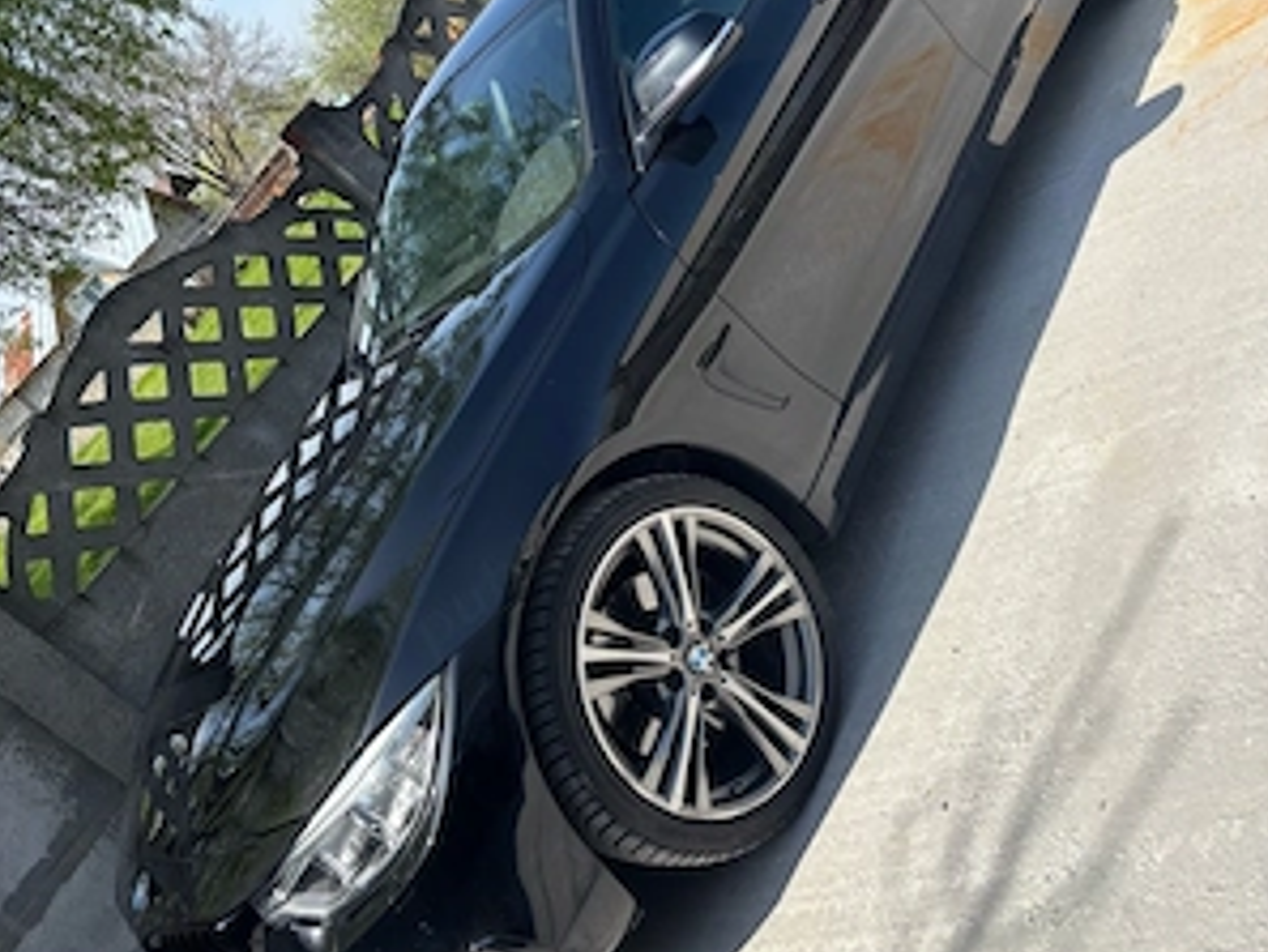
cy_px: 265
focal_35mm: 35
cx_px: 636
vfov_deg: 39.8
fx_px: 1283
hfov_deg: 52.6
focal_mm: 5.96
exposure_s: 1/1984
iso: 50
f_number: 1.6
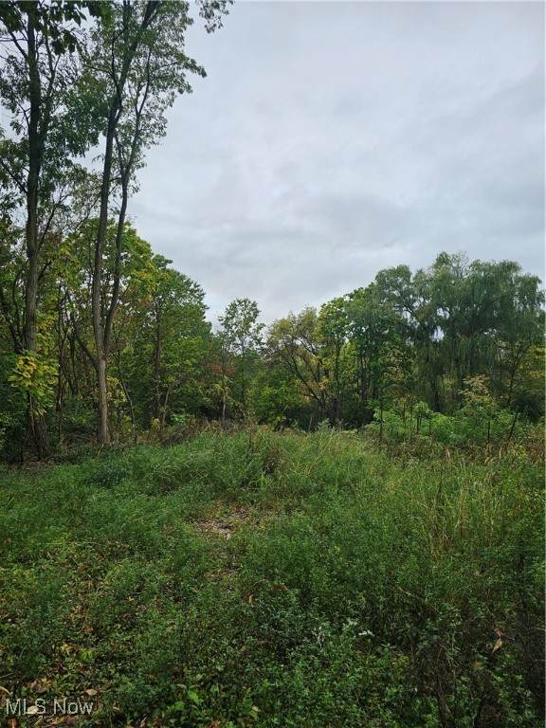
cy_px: 364
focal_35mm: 23
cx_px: 273
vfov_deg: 73.9
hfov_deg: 58.9
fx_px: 484
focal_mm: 6.3
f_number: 1.7
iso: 10
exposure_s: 1/809
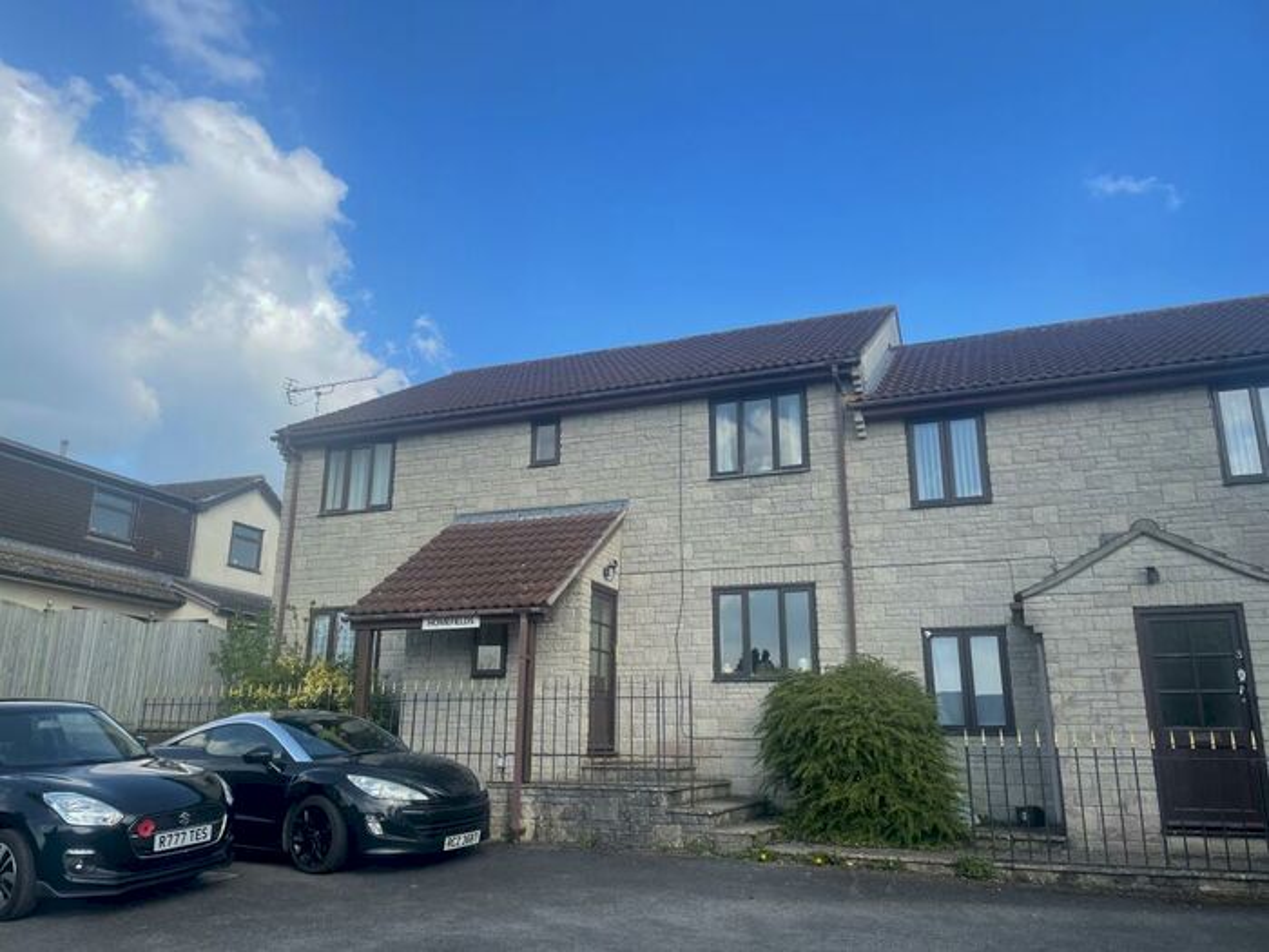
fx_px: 953
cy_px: 476
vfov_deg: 53.1
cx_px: 634
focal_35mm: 26
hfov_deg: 67.3
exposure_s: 1/2353
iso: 32
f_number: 1.6
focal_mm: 4.2
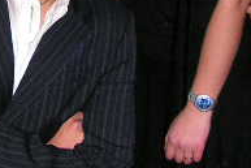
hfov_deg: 16.3
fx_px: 865
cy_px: -113
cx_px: 22
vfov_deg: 10.5
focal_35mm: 124
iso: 200
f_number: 3.2
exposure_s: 1/40
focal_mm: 6
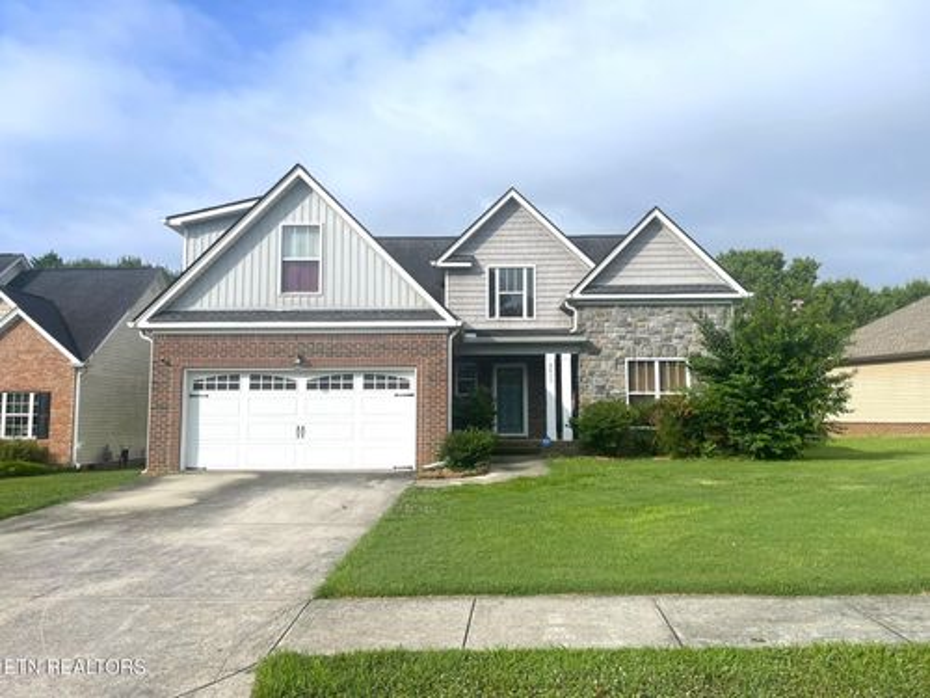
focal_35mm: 25
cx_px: 465
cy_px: 349
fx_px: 672
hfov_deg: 69.4
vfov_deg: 54.9
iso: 32
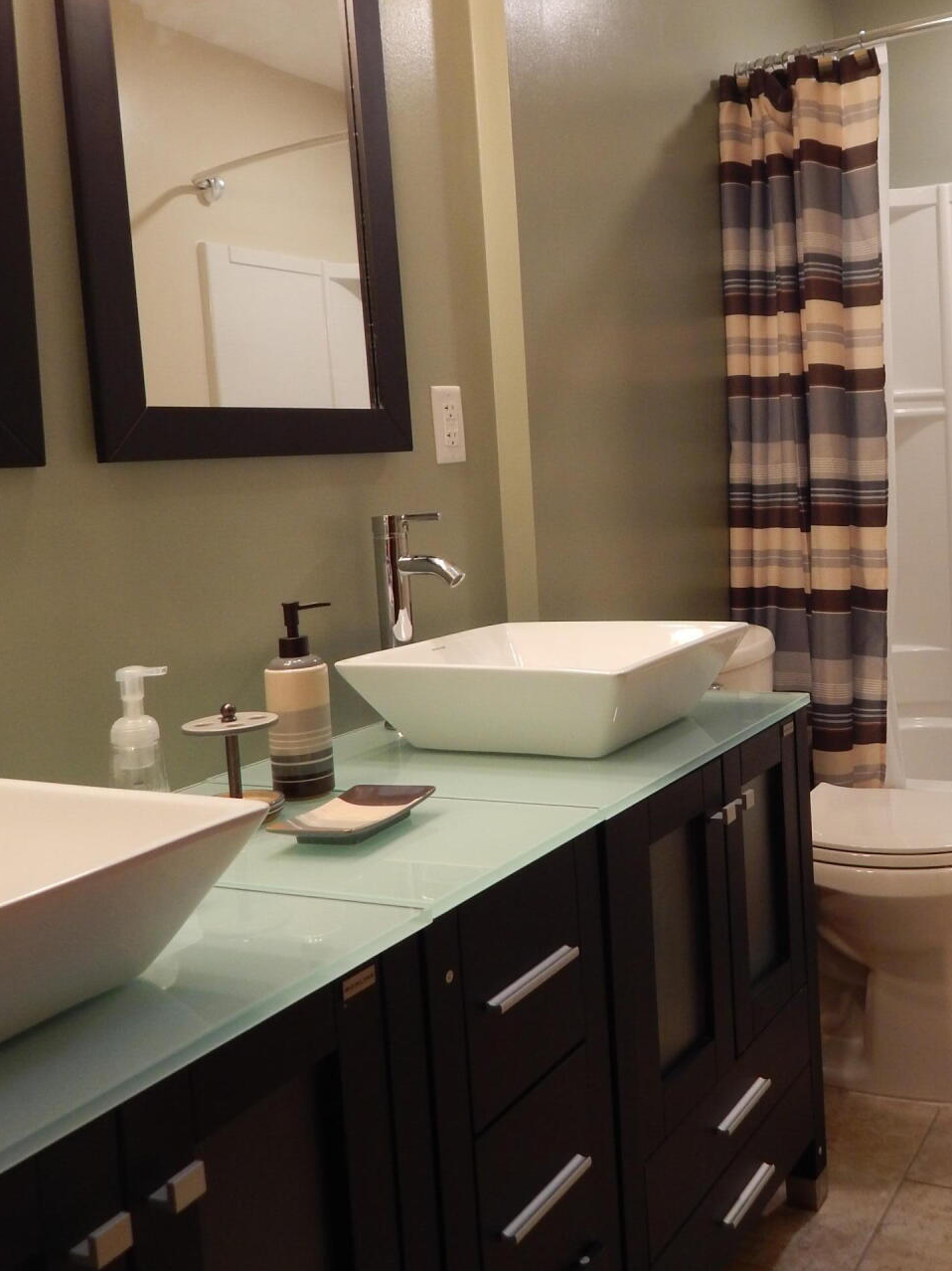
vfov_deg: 51.2
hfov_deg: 38.6
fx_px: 1321
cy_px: 540
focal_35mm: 36
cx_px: 711
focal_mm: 4
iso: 180
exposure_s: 1/30
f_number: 3
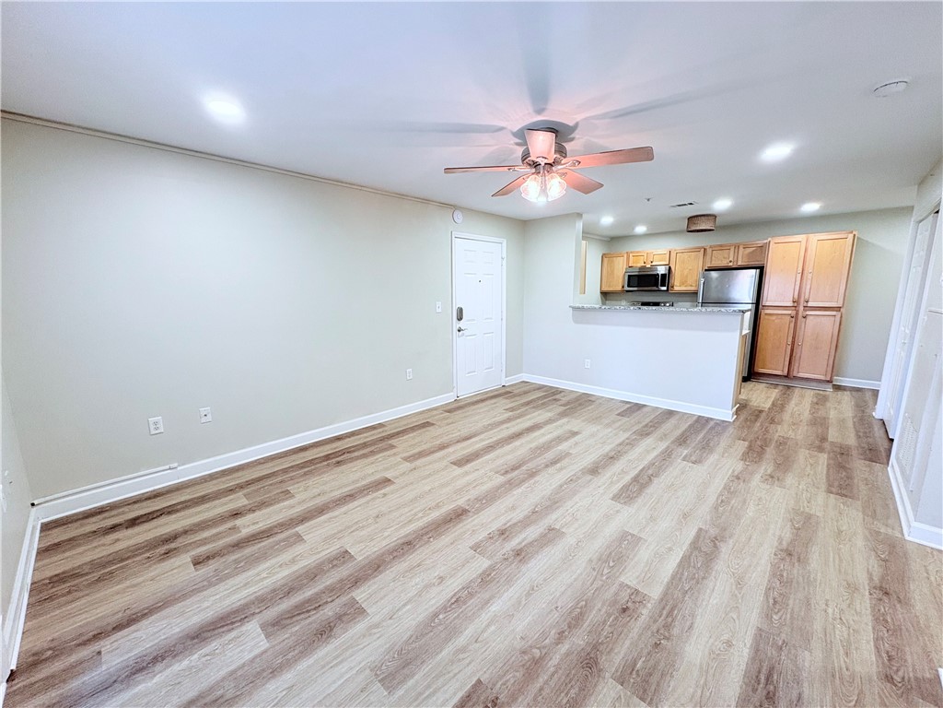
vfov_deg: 85.7
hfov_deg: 102.1
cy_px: 354
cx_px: 472
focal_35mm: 14
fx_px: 381
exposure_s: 1/60
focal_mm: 2.22
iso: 250
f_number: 2.2
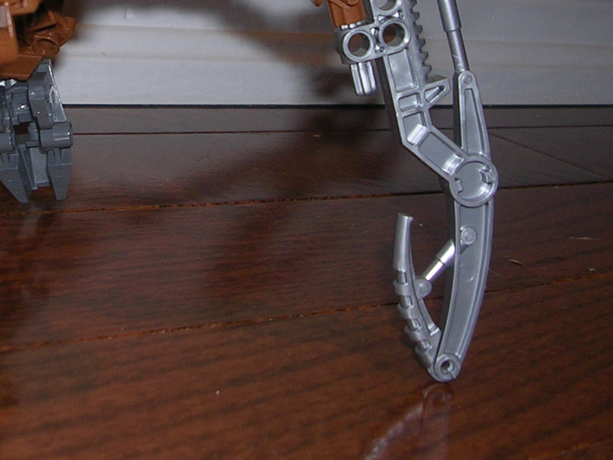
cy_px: 32
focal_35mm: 79
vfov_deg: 18.3
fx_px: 1399
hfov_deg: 24.6
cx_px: 189
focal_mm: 5.8
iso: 50
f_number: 2.8
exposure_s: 1/60.1
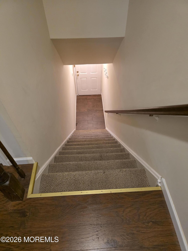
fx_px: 167
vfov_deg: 73.9
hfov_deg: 58.9
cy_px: 126
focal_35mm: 23
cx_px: 94
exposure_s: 1/120
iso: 1000
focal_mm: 6.3
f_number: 1.7
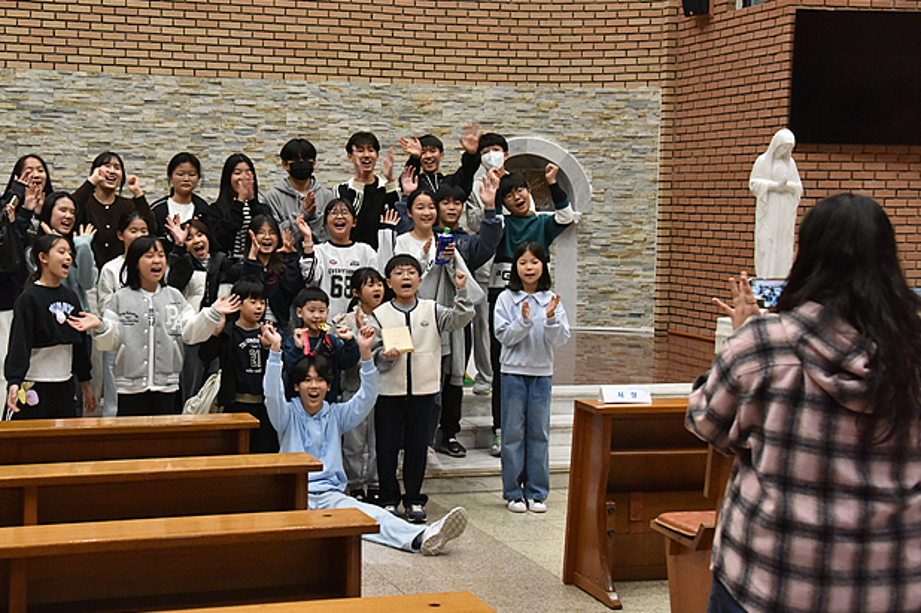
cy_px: 257
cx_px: 346
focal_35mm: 57
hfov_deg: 34.9
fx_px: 1457
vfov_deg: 23.7
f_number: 5.6
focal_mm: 44
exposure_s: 1/125
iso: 5600
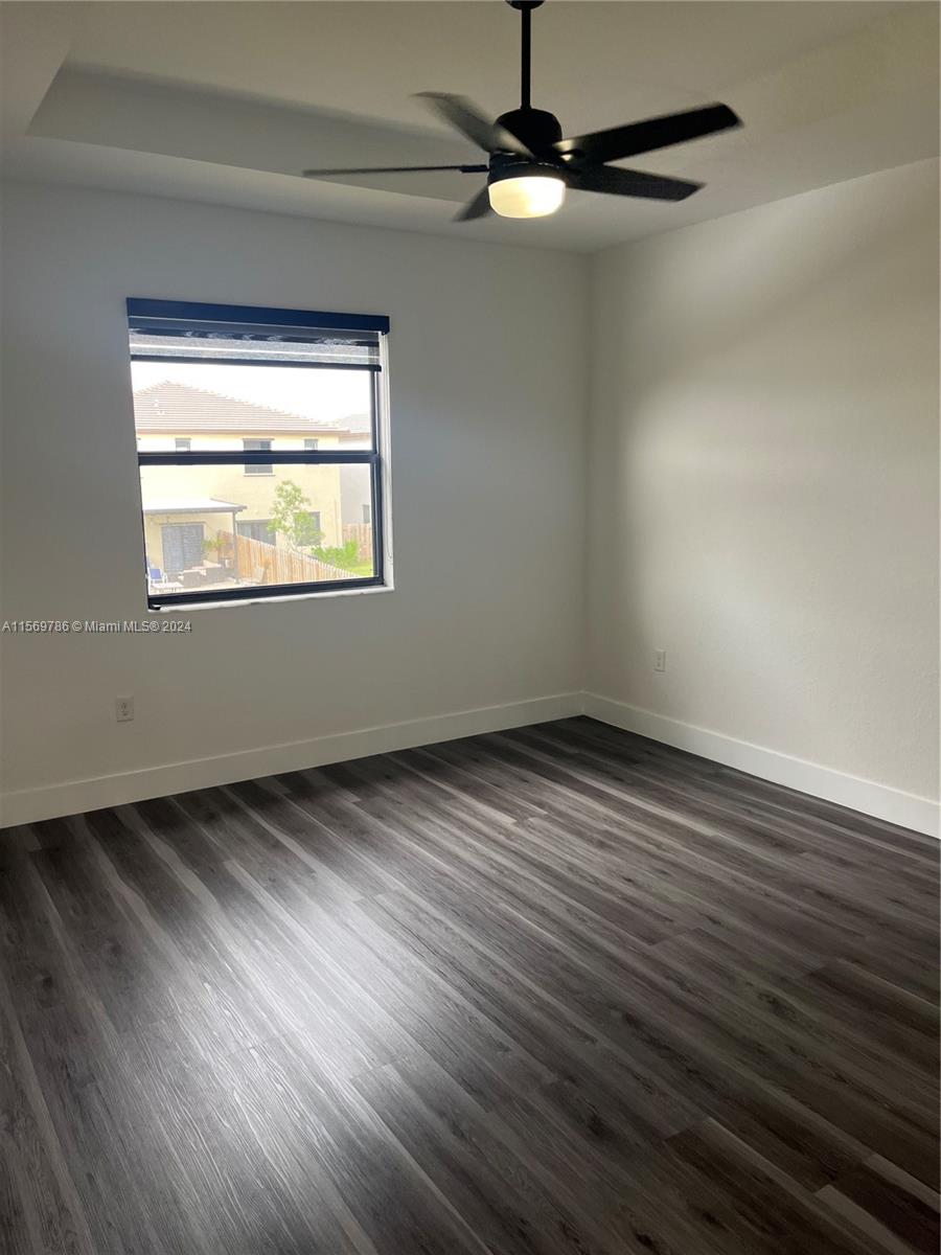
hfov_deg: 53.1
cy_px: 628
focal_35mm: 26
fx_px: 942
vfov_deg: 67.3
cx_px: 470
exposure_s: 1/60
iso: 80
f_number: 1.6
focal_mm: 5.1
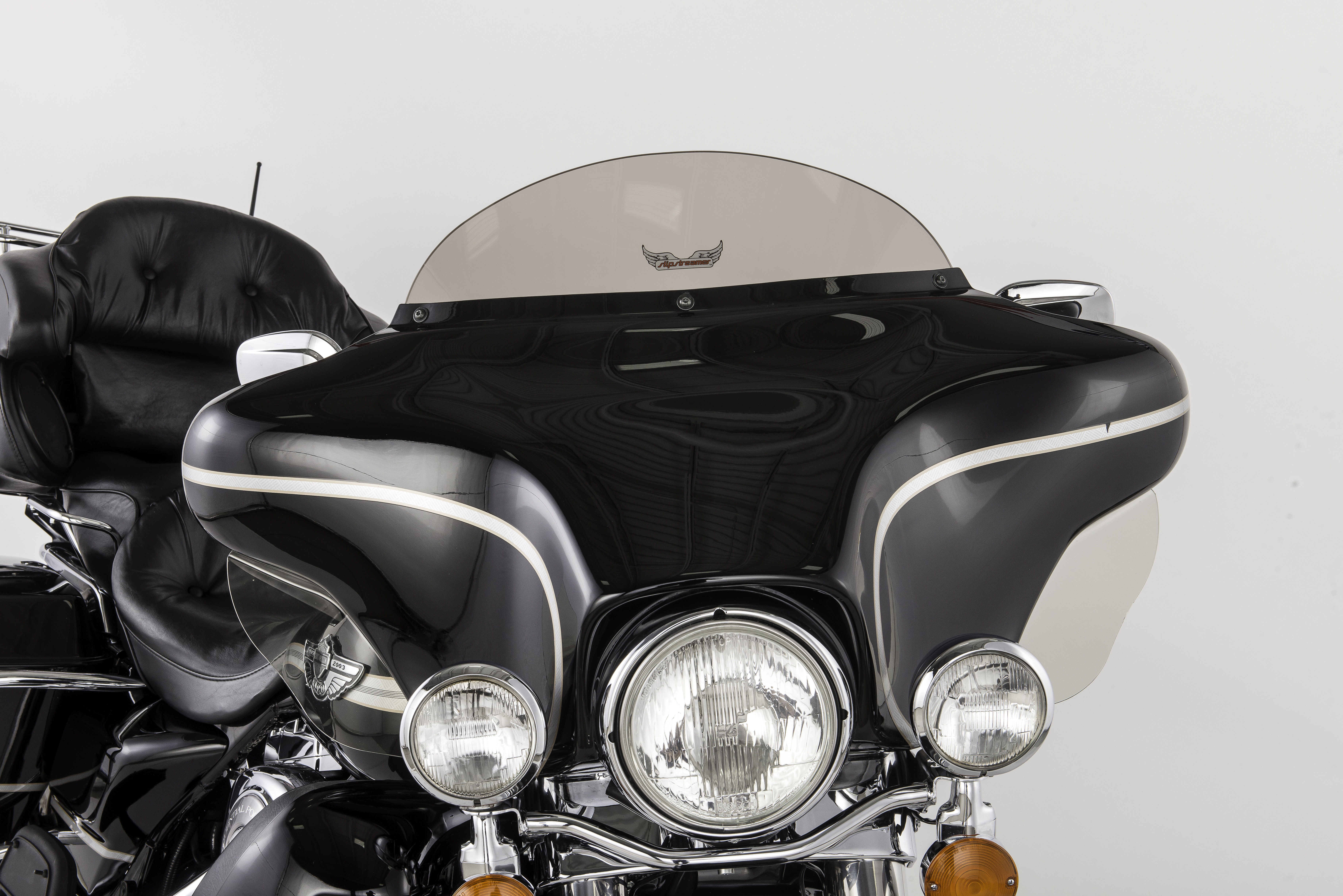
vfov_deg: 24.6
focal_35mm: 55
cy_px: 448
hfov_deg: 36.2
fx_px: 2052
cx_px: 672
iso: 400
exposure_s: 1/160
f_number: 14
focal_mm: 55
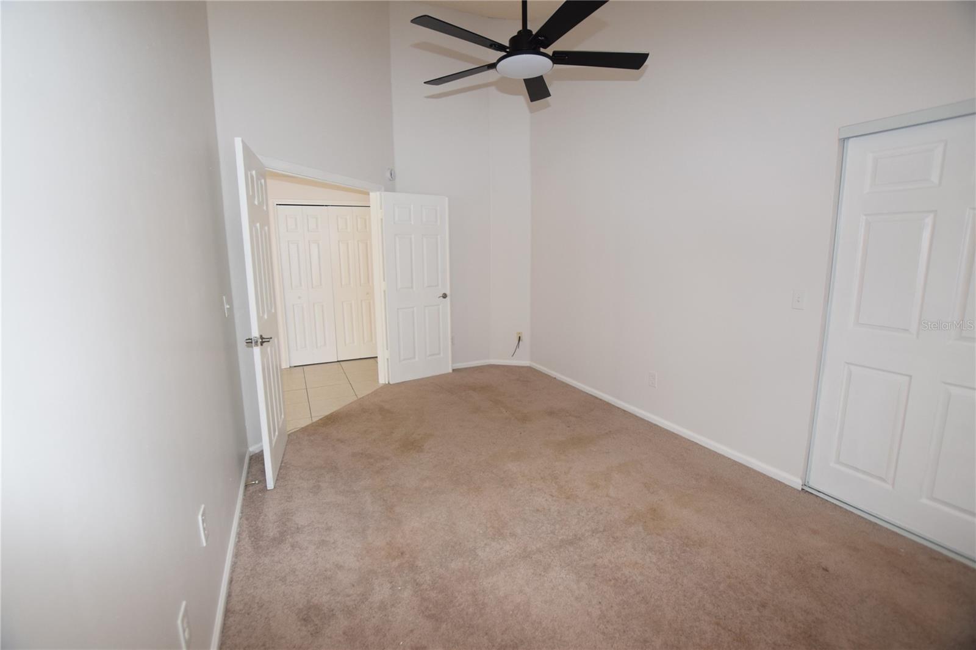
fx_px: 407
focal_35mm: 15
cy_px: 325
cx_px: 488
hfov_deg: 100.4
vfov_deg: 77.3
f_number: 5
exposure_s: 1/100
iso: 800
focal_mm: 10
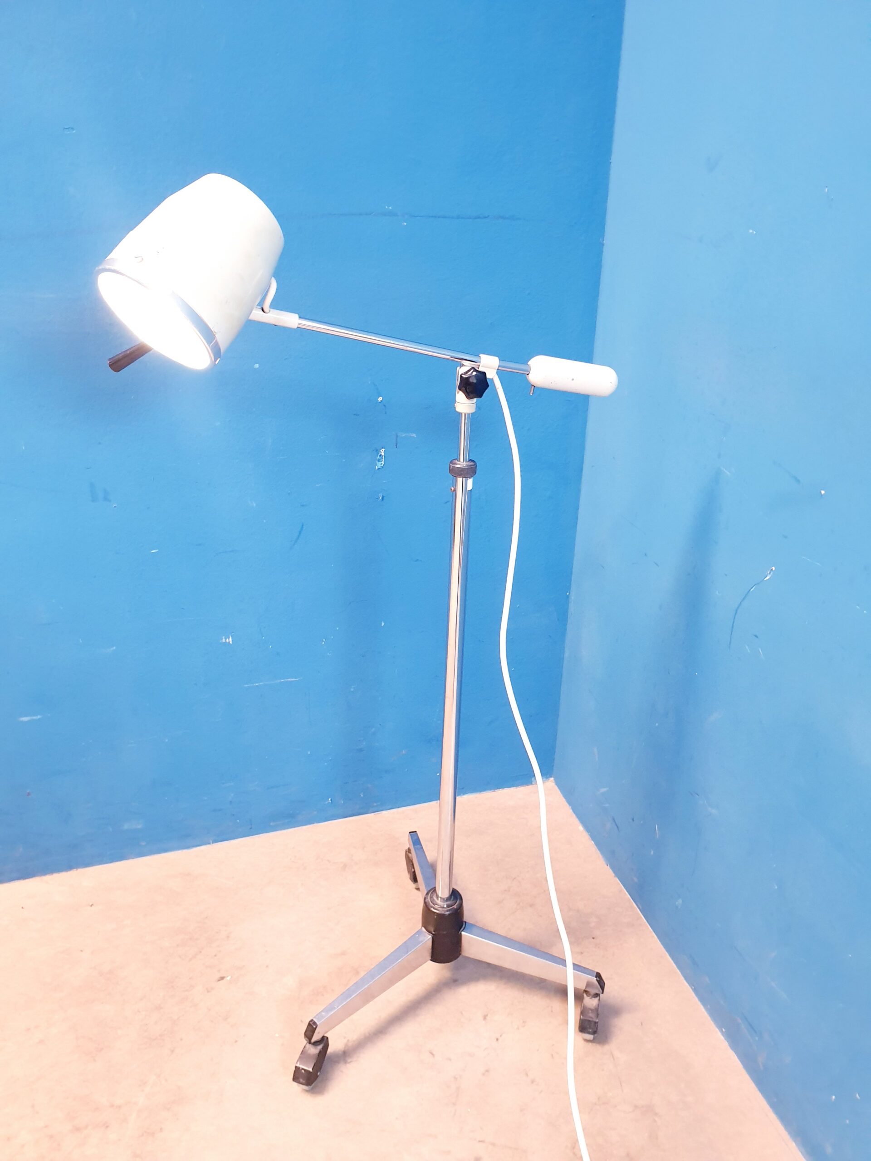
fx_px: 872
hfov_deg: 53.1
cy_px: 580
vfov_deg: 67.3
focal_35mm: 26
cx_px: 436
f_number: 2.4
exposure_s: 1/25
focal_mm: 4.3
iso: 320
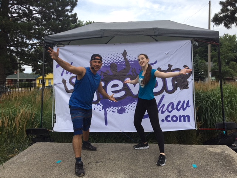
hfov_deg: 61.7
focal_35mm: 29
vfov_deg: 48.2
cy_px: 89
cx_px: 118
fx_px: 199
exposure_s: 1/490
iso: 25
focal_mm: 4.15
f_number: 2.2
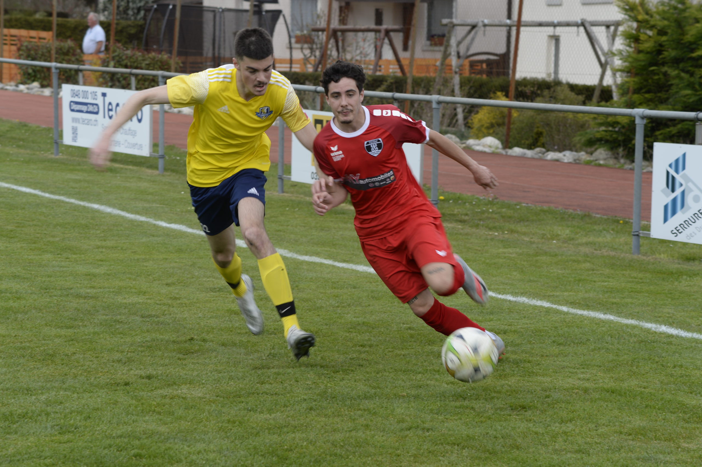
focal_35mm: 135
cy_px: 234
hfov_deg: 15.2
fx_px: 2630
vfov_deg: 10.1
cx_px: 351
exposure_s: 1/200
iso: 200
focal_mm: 135
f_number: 9
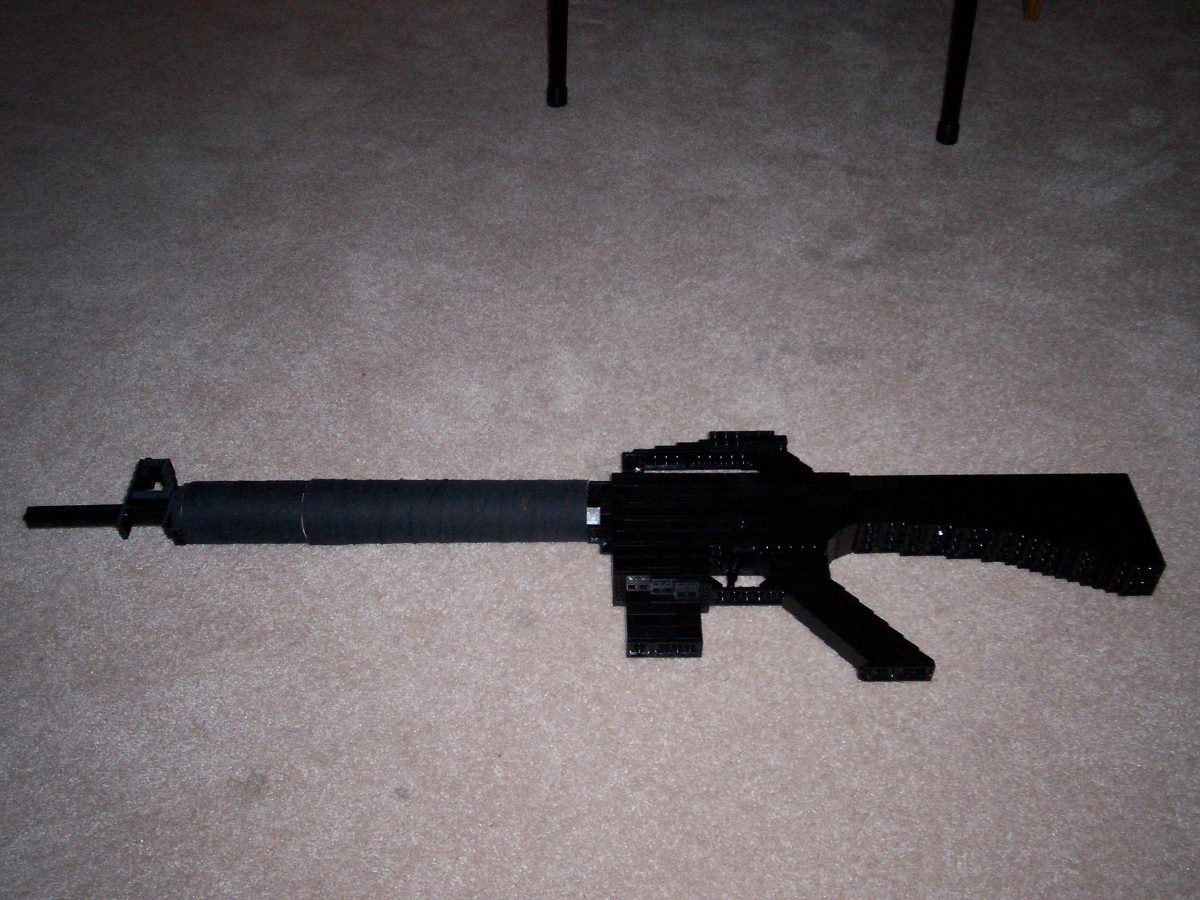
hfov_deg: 51.4
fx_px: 1248
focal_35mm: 36
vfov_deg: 39.7
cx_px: 600
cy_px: 450
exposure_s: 1/64
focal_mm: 5.9
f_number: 4.5
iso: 140
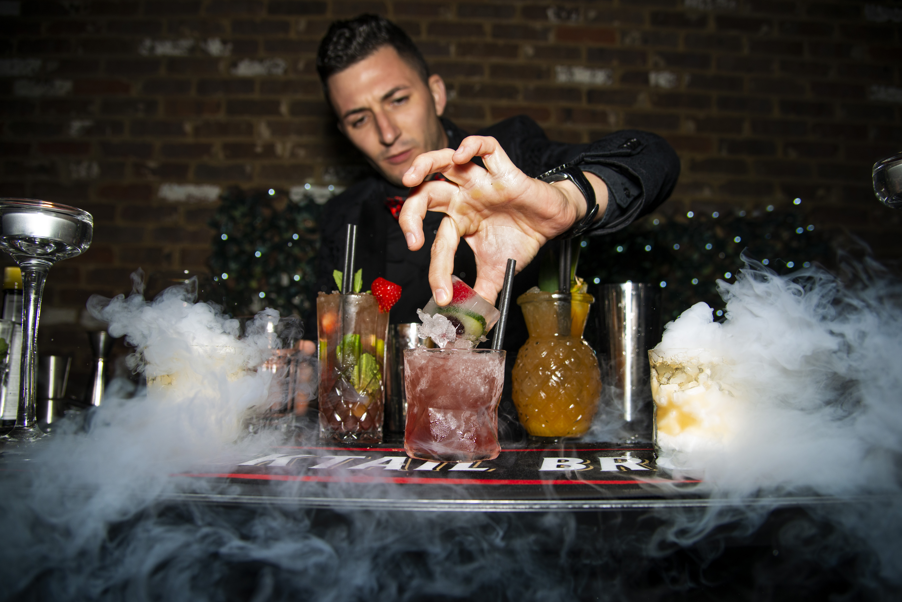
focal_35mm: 25
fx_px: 627
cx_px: 456
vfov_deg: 51.3
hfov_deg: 71.5
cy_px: 312
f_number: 4
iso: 500
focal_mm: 24
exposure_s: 1/125
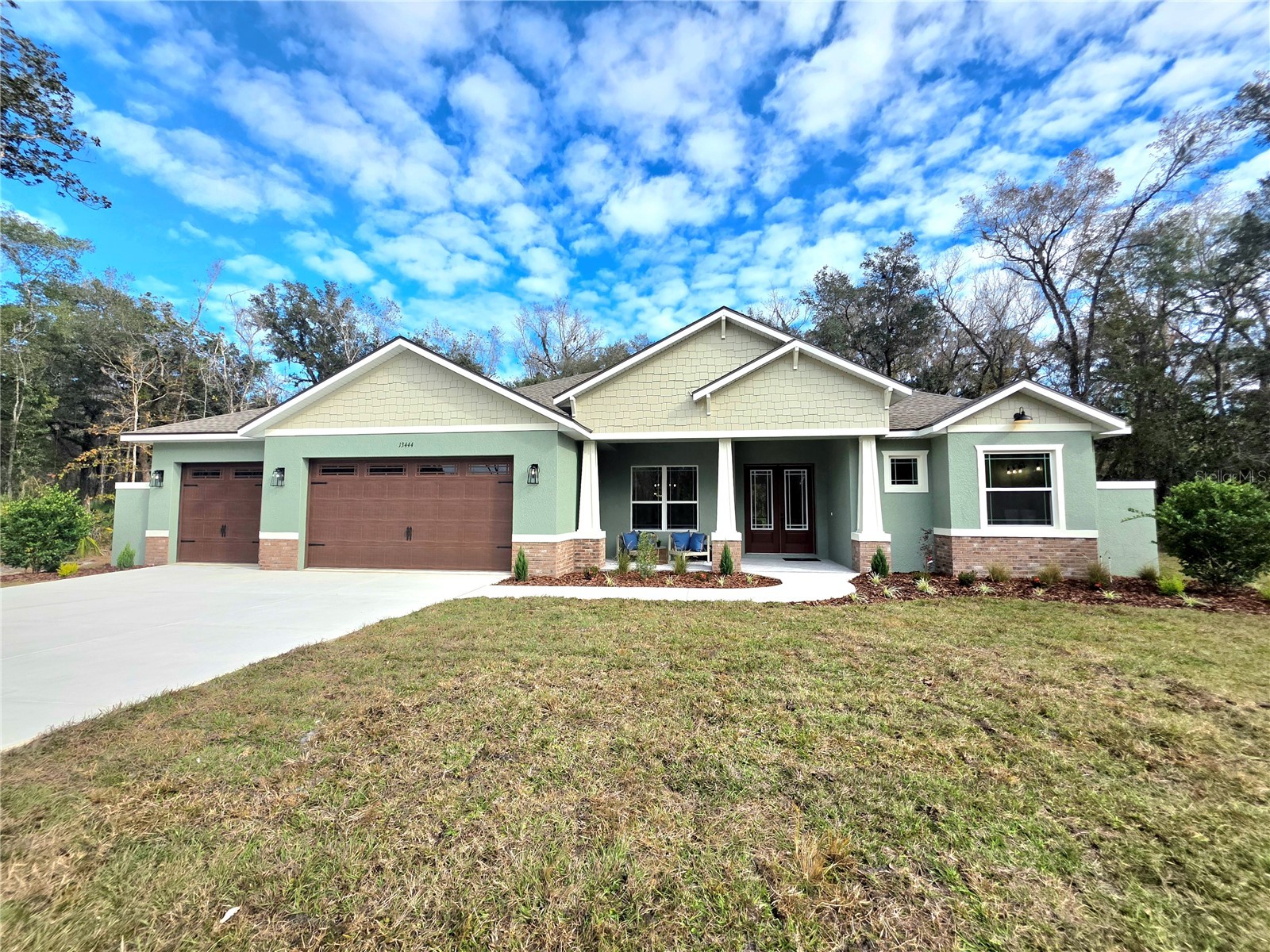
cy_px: 476
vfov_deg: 89.9
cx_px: 635
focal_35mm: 13
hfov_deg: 106.2
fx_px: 477
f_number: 1.9
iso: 40
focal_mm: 2.2
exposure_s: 1/2000
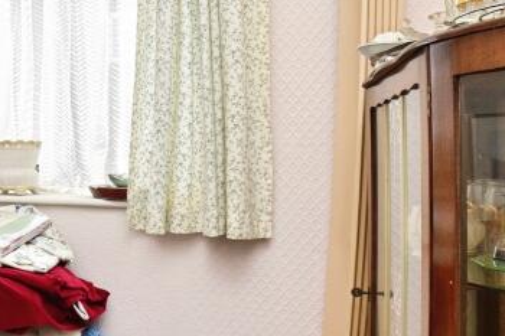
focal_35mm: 41
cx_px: -25
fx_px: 575
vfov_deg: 32.6
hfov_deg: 40.2
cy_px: 182
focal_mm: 14
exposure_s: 1/125
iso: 320
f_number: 8
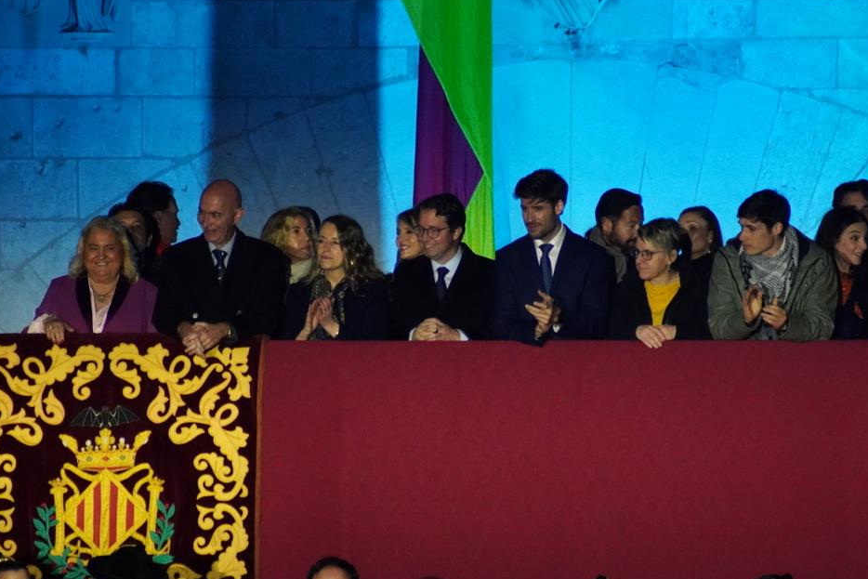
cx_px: 502
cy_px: 258
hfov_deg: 3.6
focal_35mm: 578
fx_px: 13937
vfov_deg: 2.4
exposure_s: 1/200
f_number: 5.6
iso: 4000
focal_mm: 300
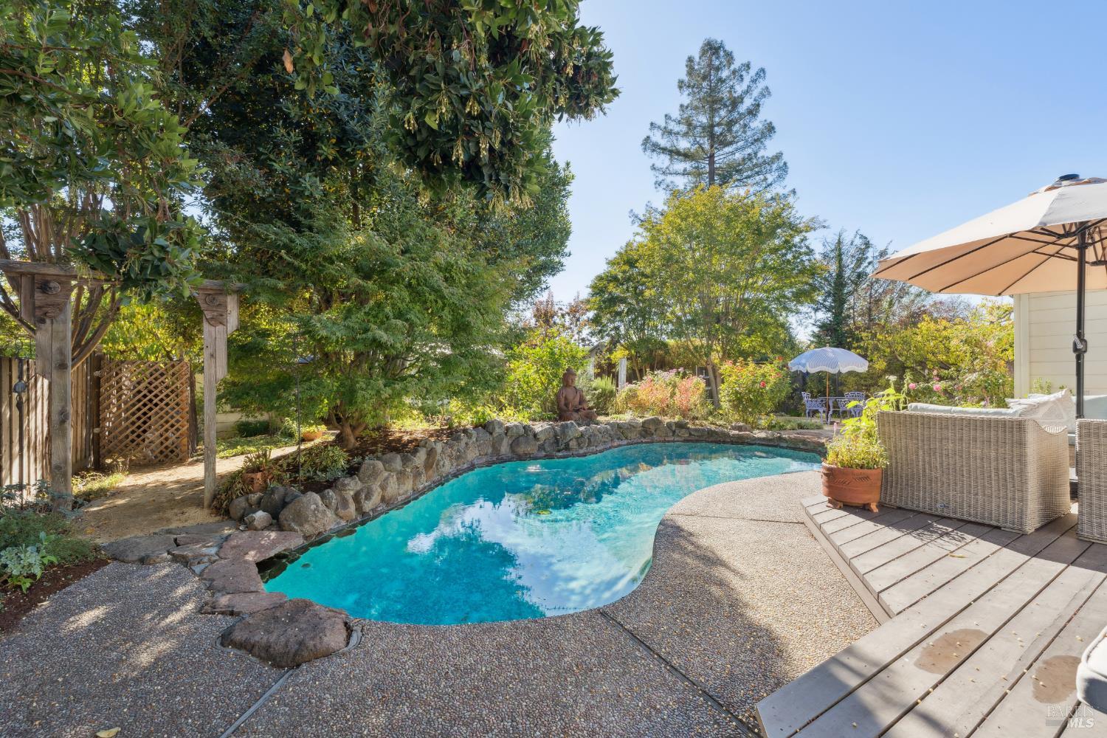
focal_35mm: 16
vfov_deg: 73.7
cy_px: 369
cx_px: 554
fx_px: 492
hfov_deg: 96.7
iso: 320
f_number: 11
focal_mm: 16
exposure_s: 1/125
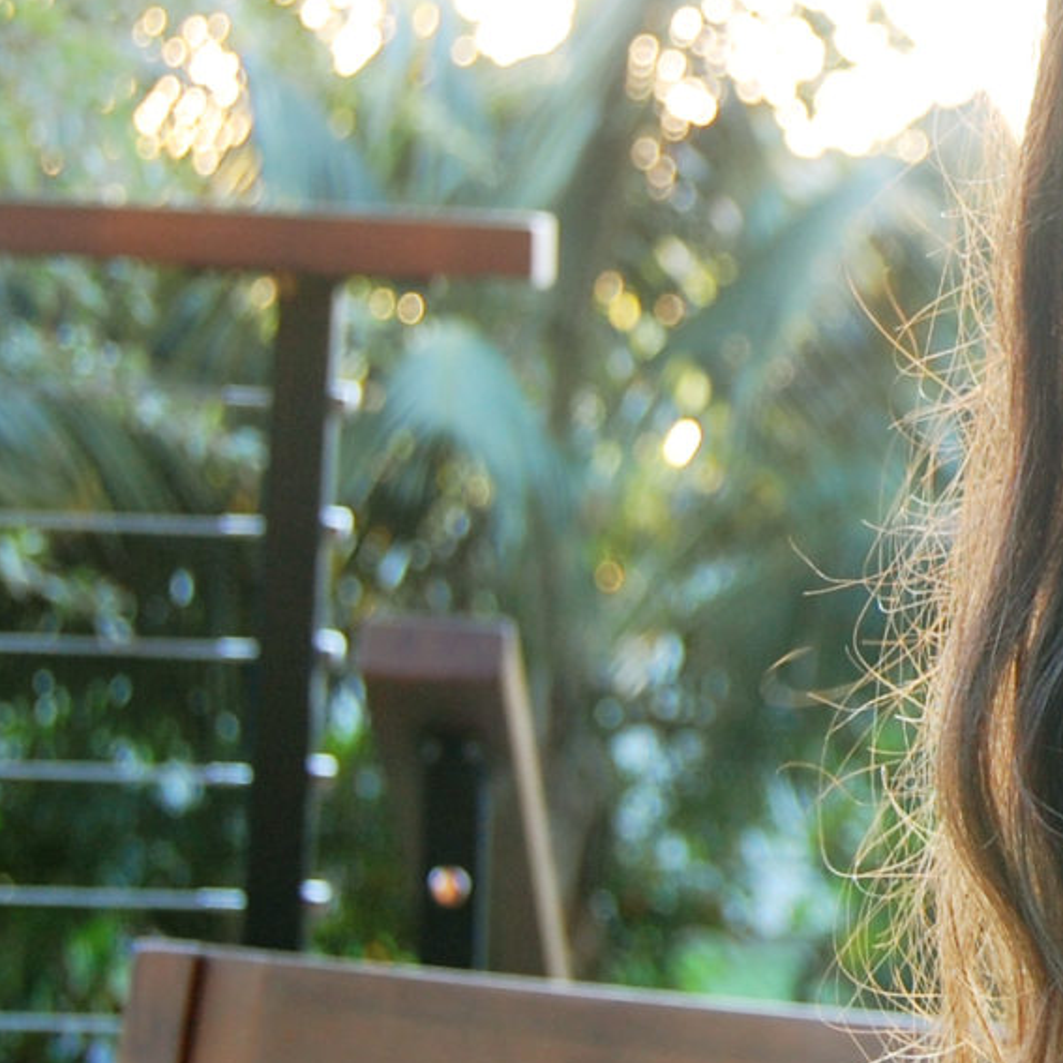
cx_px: 1451
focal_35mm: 143
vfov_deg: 12.2
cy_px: 356
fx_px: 4952
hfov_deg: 11.9
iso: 400
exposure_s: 1/40
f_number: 4.5
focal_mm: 31
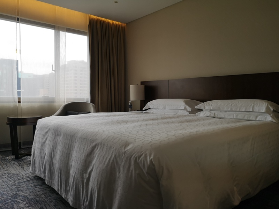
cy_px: 104
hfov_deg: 65.3
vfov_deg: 51.4
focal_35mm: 27
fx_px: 218
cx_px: 140
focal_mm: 3.95
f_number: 1.8
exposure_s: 1/599
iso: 50
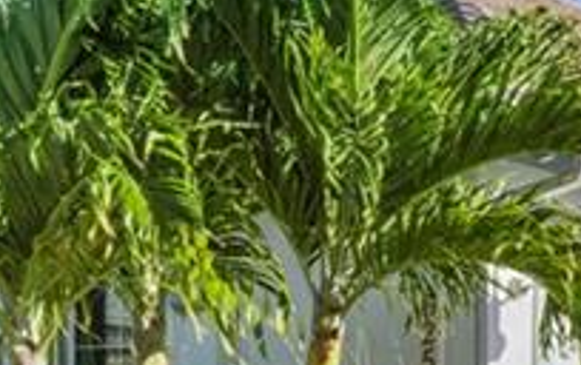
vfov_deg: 14.0
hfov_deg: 16.0
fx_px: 1458
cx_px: 1242
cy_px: 376
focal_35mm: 92
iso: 100
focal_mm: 18
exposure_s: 1/250
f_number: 9
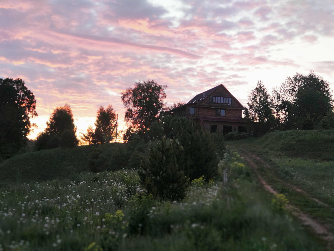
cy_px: 126
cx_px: 167
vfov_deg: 28.0
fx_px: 502
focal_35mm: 52
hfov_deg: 36.8
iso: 170
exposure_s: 1/50
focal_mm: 5.55
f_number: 2.4
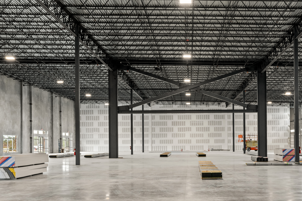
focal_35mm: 43
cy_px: 115
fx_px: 361
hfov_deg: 45.1
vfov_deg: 31.1
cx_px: 188
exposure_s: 1/4
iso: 1000
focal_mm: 29
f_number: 7.1
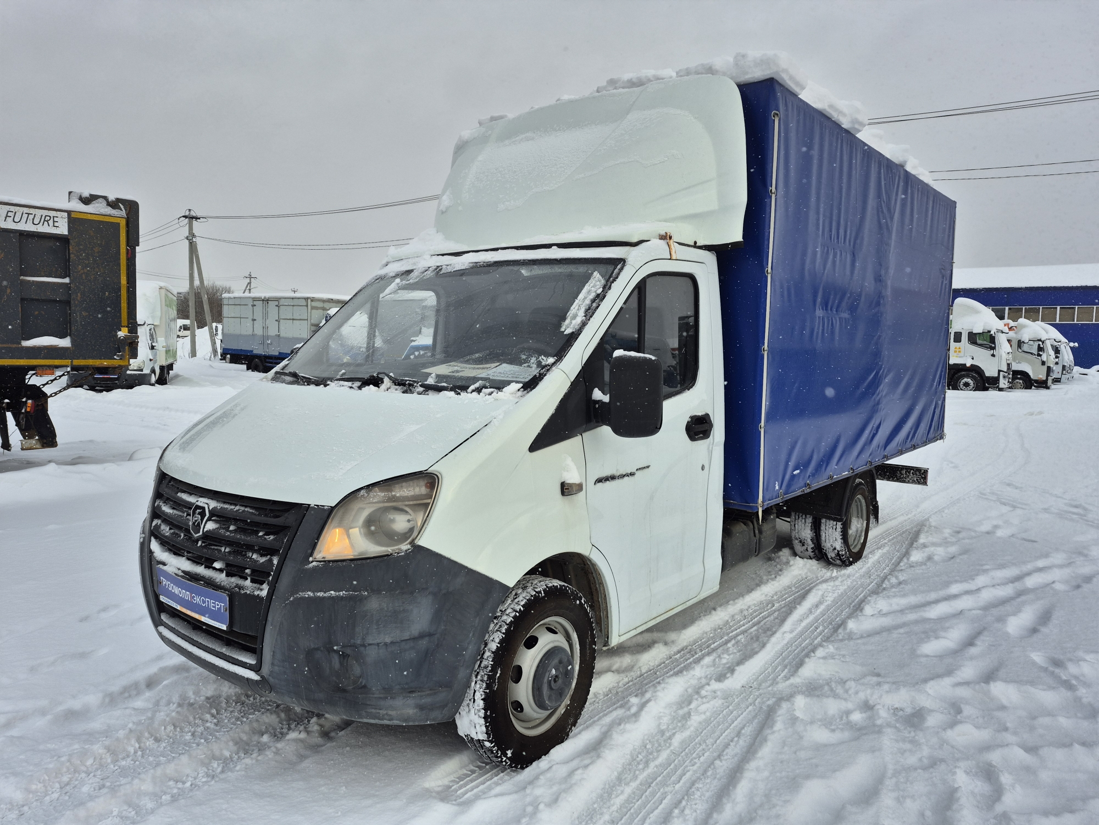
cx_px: 550
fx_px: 730
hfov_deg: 73.9
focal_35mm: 23
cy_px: 412
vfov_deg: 58.9
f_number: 1.8
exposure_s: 1/1024
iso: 25
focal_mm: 5.4
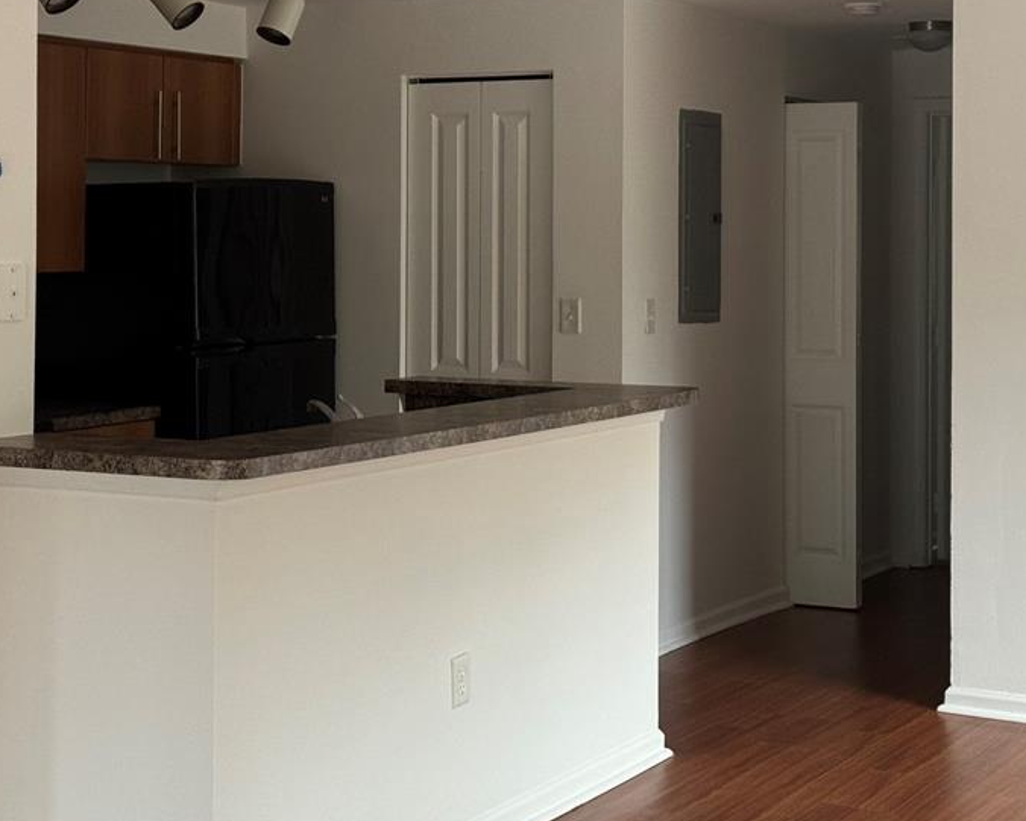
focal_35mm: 71
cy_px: 249
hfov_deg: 26.8
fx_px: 2156
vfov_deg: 21.4
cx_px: 501
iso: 400
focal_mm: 6.76
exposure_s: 1/40
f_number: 1.78
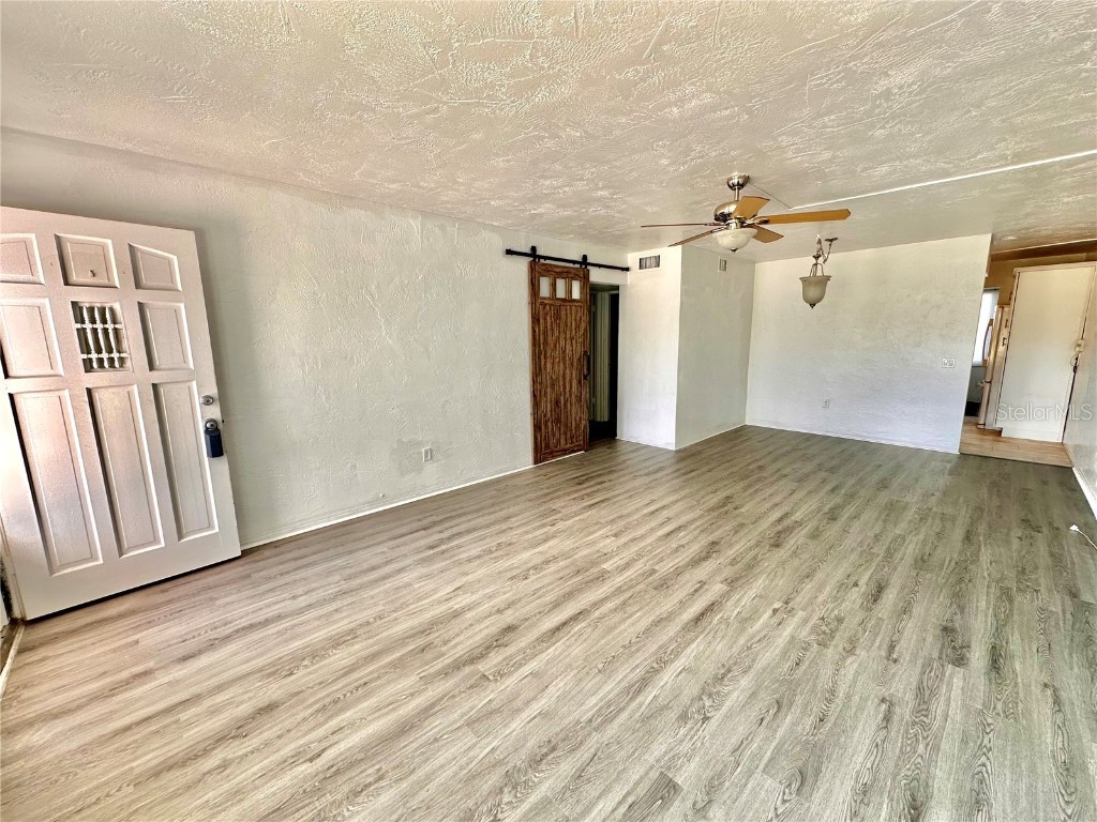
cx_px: 548
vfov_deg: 85.7
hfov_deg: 102.1
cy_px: 411
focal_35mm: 14
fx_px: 444
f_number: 2.2
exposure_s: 1/120
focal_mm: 2.22
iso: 64
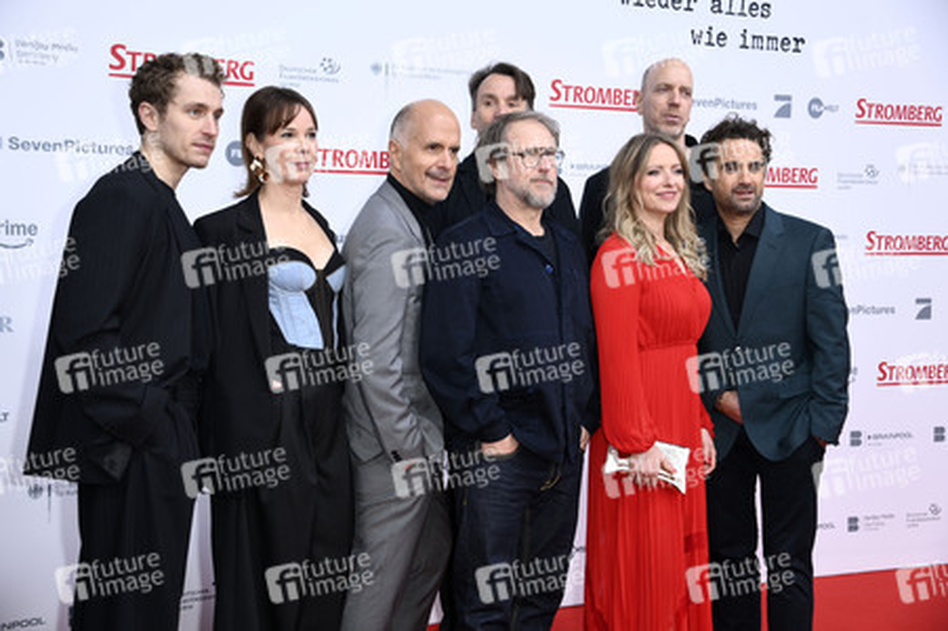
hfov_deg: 35.7
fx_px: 1474
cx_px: 474
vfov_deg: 24.2
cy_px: 316
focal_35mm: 56
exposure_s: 1/250
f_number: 4.5
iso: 640
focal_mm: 56
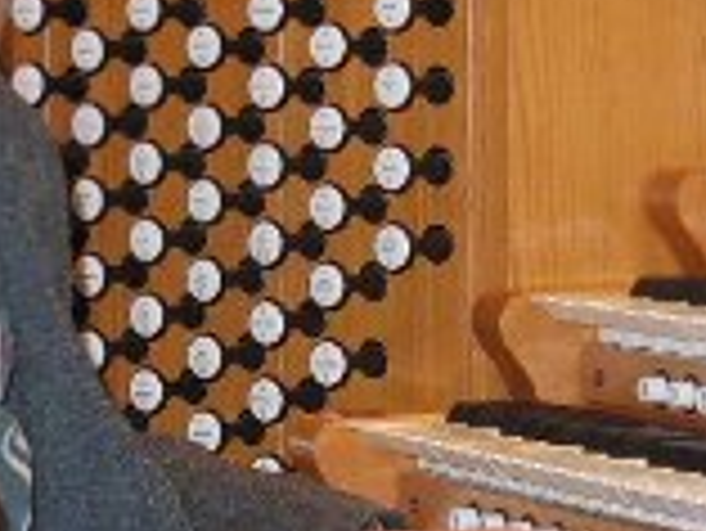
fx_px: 4307
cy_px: 387
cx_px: 351
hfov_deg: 9.4
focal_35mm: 211
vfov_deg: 7.0
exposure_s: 1/30
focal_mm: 6.9
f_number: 4.1
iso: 400
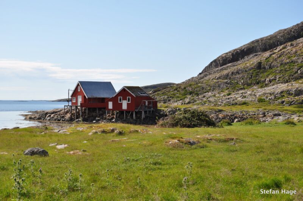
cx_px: 152
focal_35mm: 72
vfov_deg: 18.9
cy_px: 100
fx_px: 605
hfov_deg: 28.1
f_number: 10
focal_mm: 48
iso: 200
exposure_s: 1/400
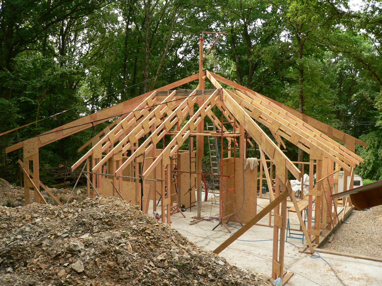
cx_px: 191
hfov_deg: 51.4
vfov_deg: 39.7
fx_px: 397
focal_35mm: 36
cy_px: 143
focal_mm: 6
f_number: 2.8
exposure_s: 1/100
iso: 80
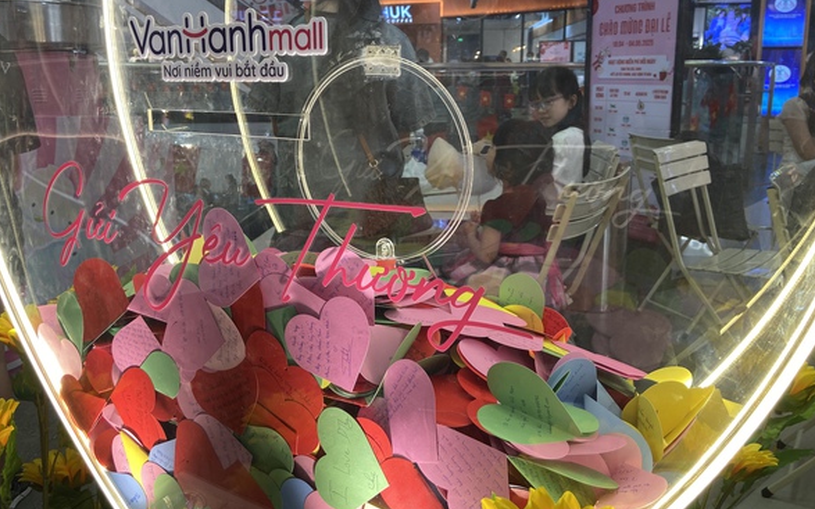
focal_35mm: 31
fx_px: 689
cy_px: 216
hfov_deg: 61.2
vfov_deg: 40.5
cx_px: 387
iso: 64
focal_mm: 4.25
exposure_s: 1/100
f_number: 1.8
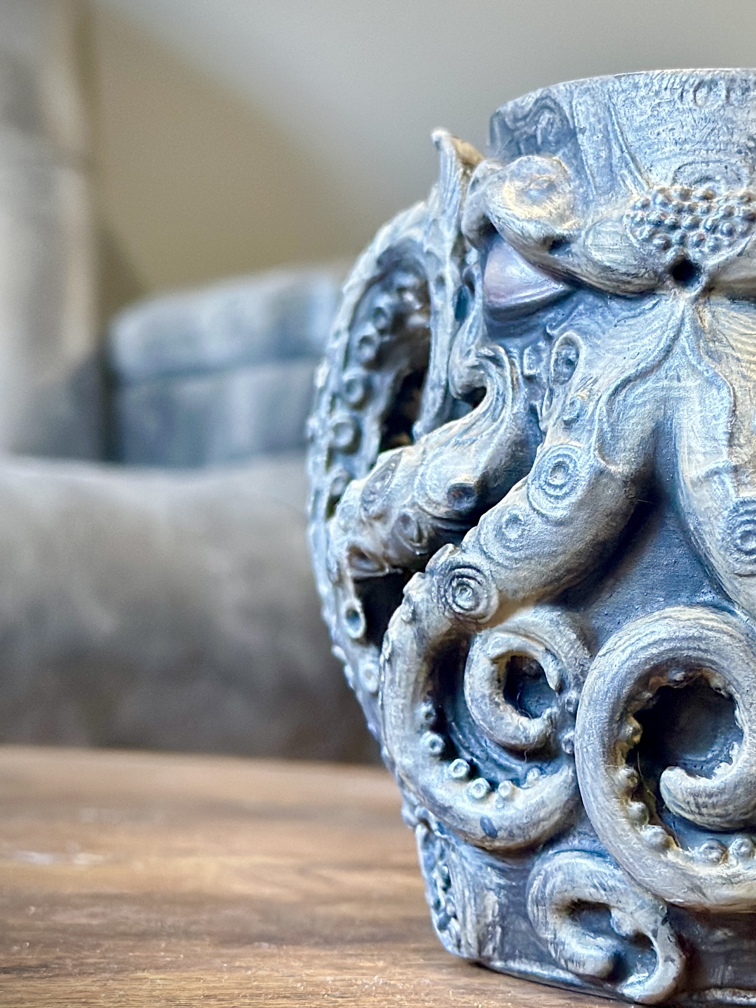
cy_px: 463
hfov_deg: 17.6
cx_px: 646
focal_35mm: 83
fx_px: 2417
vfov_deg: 23.6
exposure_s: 1/40
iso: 640
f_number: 1.78
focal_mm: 6.86
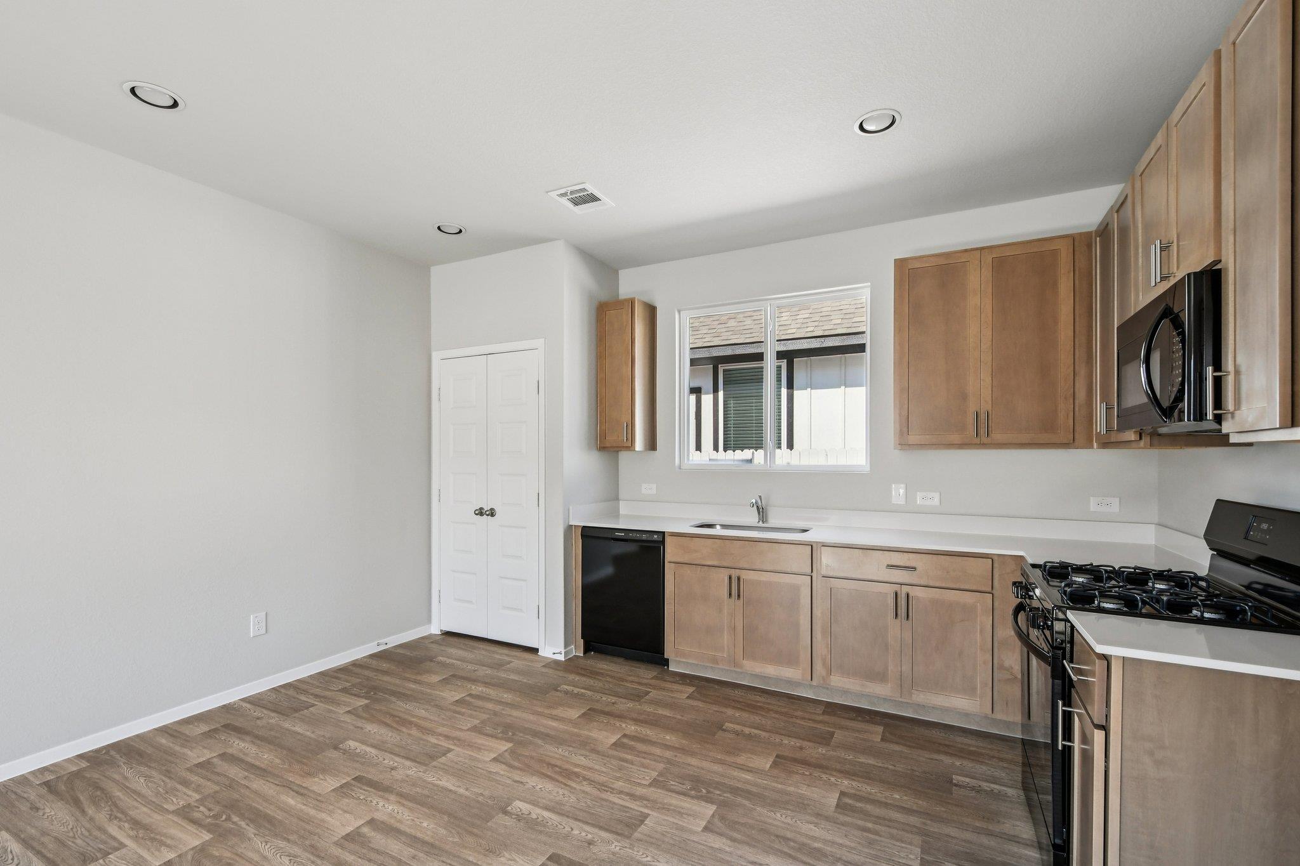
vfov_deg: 77.3
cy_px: 433
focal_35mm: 15
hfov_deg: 100.4
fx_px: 542
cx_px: 650
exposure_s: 1/100
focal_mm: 10
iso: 400
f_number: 8
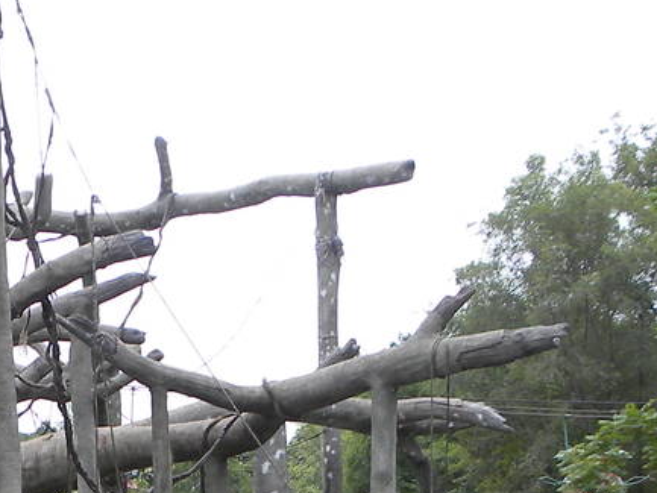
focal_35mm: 96
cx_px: -55
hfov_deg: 19.6
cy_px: 646
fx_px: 1823
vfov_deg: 14.7
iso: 64
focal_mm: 4.6
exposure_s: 1/91
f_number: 3.5
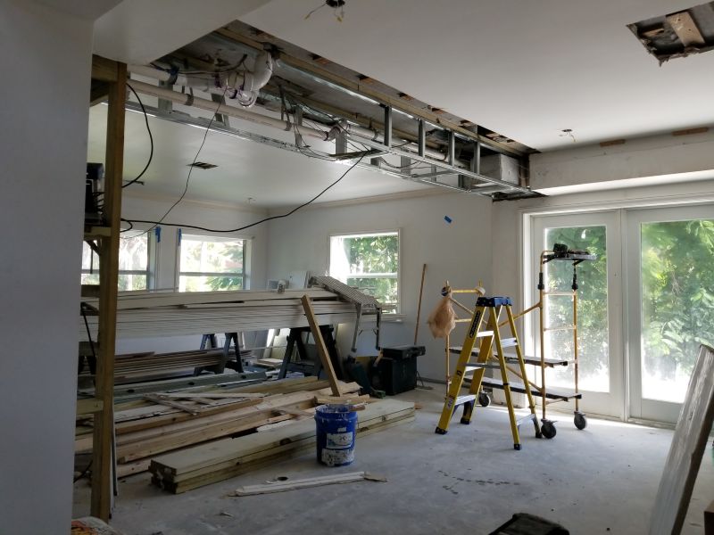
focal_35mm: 26
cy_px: 268
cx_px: 357
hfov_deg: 67.3
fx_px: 536
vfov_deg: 53.1
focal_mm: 4.25
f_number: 1.7
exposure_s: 1/126
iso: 50
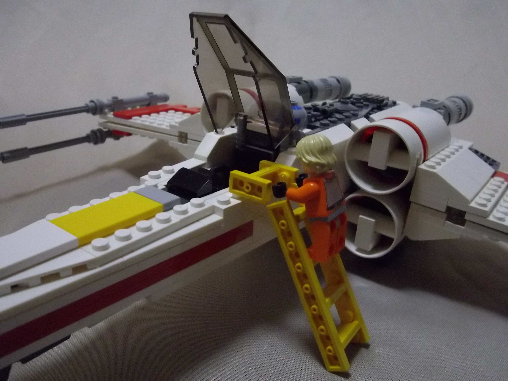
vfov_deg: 44.2
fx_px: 470
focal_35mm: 32
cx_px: 254
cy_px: 190
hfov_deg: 56.8
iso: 625
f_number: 3.5
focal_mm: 5.8
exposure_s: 1/50
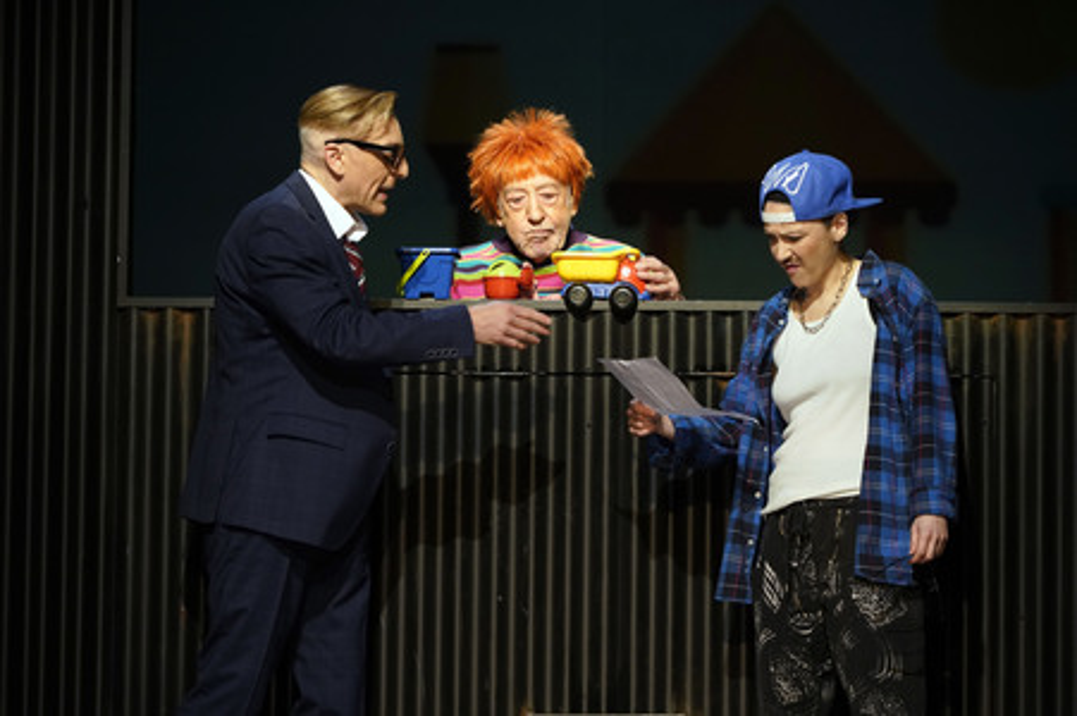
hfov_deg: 13.7
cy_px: 358
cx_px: 538
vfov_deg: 9.1
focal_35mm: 150
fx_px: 4484
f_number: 5.6
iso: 2000
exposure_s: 1/250
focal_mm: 150
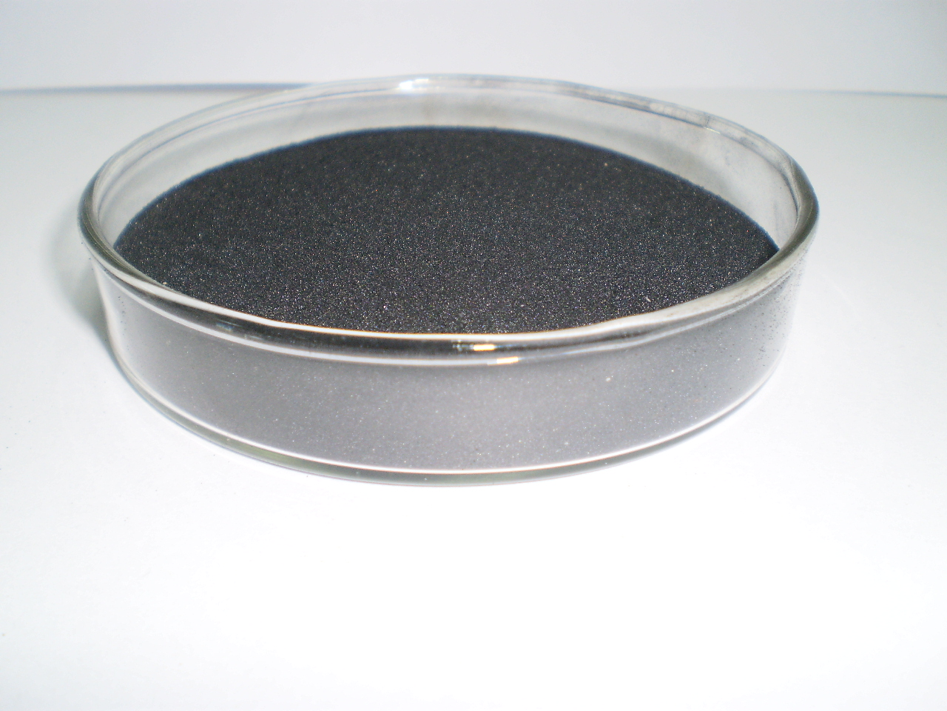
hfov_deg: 51.4
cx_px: 474
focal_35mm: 36
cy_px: 356
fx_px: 985
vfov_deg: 39.7
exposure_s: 1/30
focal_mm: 6.3
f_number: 3.1
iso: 125
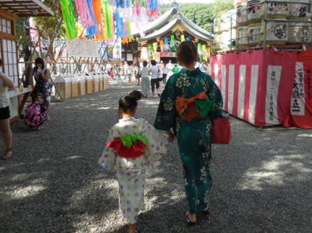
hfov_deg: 61.5
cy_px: 100
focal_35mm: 29
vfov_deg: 48.1
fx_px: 261
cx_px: 174
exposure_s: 1/320
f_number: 3.3
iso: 125
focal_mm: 4.5
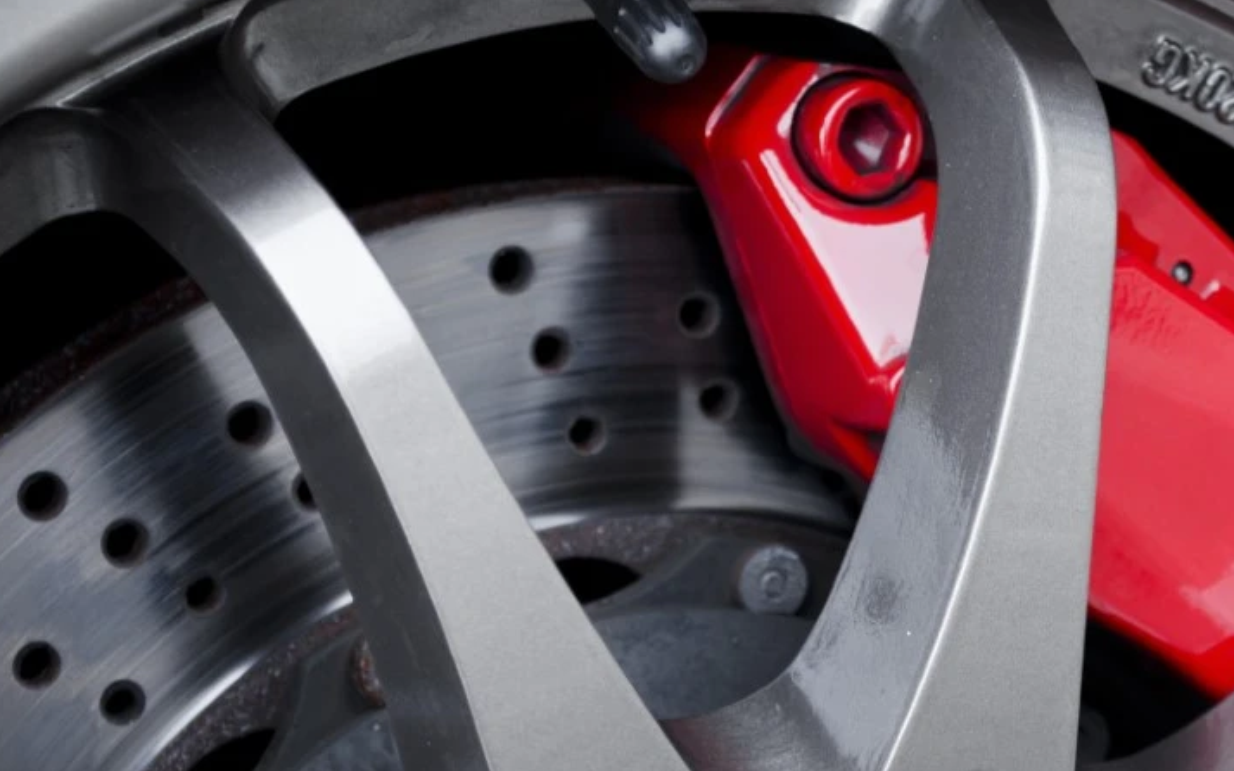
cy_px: 456
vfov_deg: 12.0
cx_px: 881
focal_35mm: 109
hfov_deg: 19.0
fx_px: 3665
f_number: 5.6
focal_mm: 44
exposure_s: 1/125
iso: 160
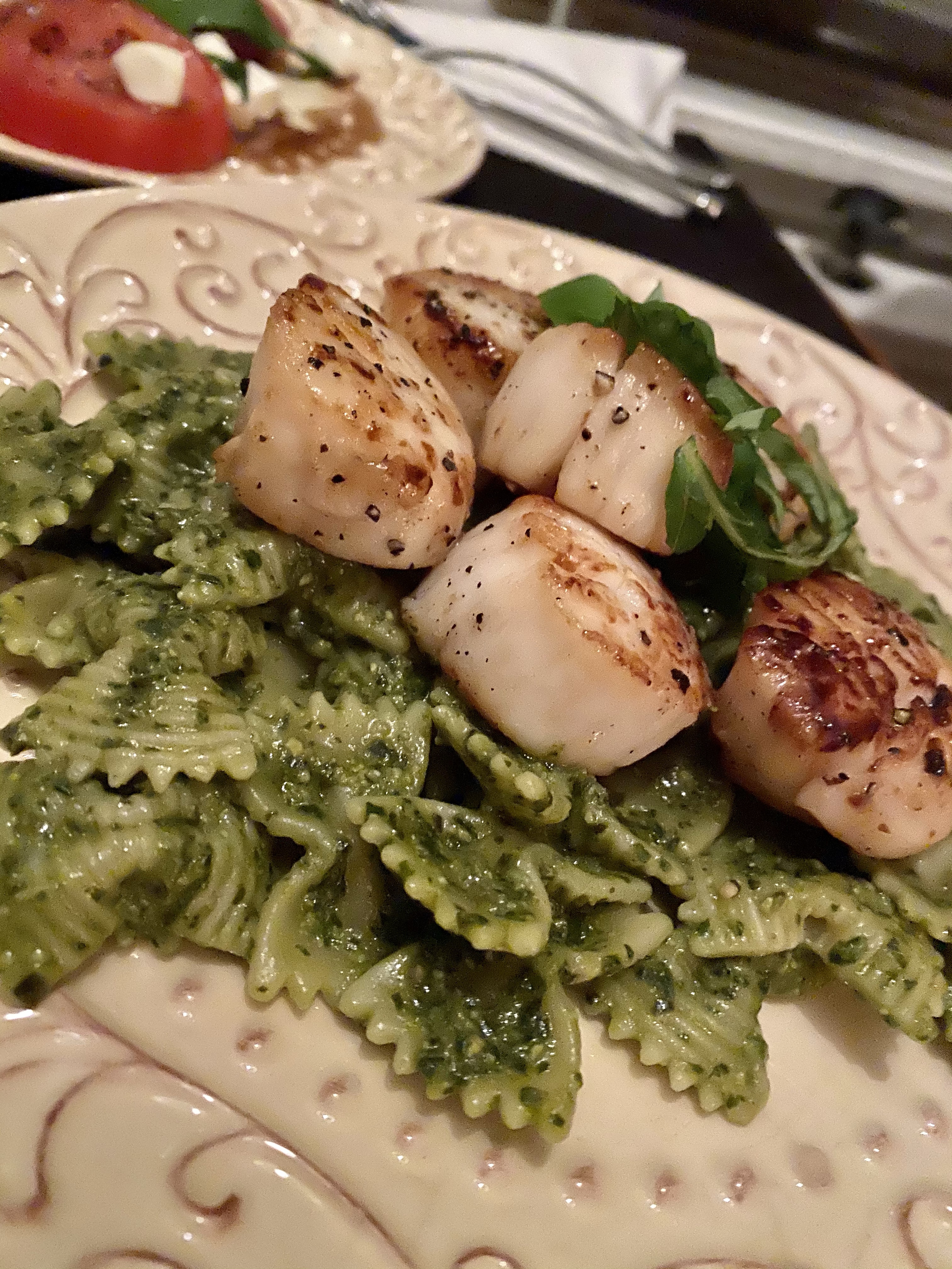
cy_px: 634
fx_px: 953
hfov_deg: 53.1
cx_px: 476
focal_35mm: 26
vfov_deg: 67.3
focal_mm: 4.25
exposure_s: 1/24
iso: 800
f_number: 1.8
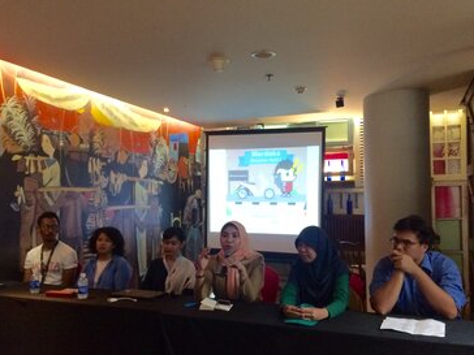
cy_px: 192
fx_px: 452
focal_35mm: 33
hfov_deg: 55.3
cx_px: 223
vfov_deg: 42.9
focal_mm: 4.15
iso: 320
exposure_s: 1/25
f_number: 2.2
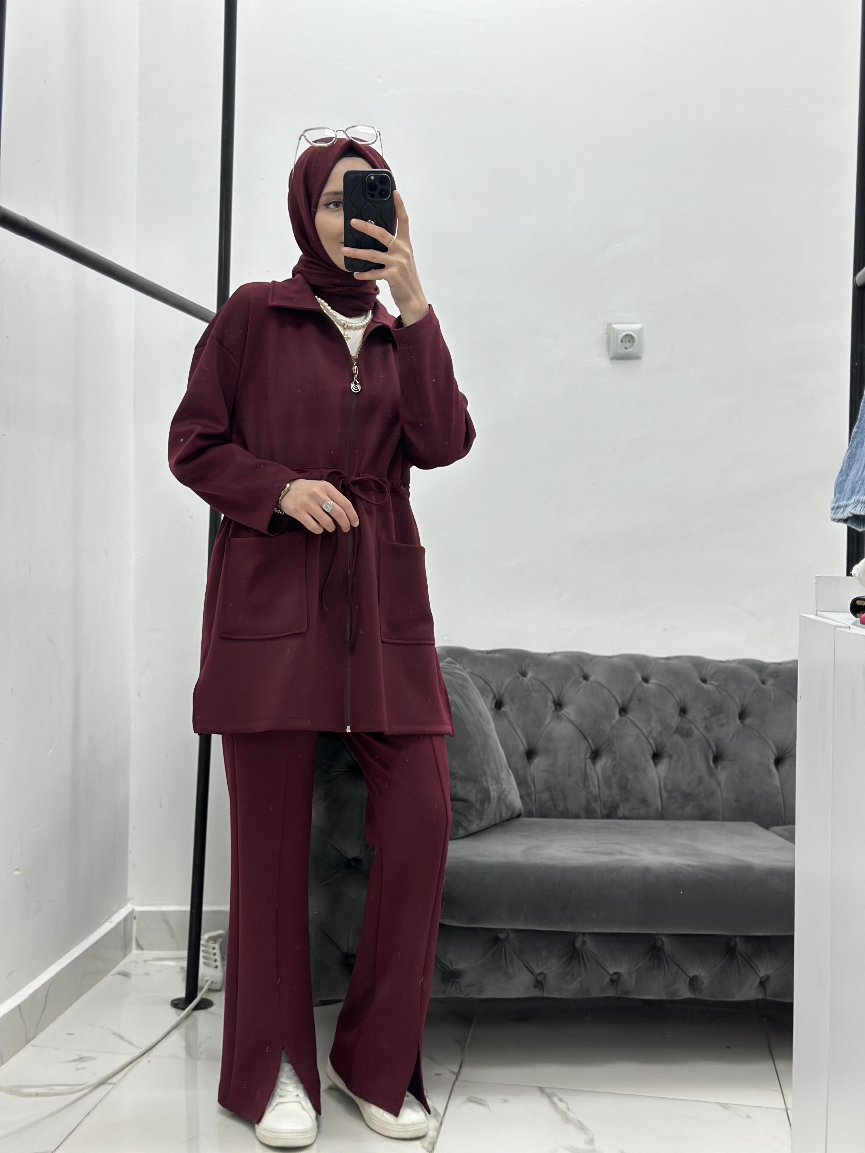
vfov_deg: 39.7
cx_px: 432
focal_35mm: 48
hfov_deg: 30.3
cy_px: 576
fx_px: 1599
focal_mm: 6.86
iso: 160
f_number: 1.78
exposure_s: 1/100
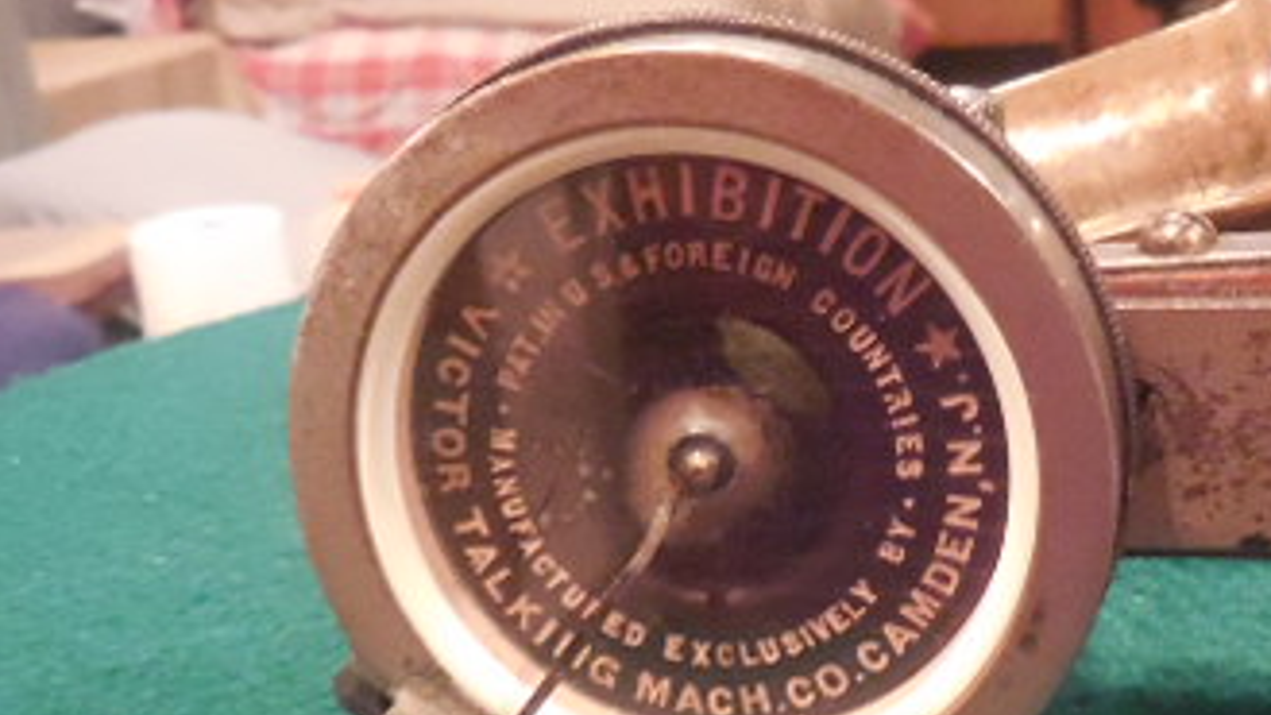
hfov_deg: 38.4
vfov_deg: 22.6
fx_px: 1786
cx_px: 916
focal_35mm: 53
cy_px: 429
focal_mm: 4.5
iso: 1600
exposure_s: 1/15
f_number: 3.7
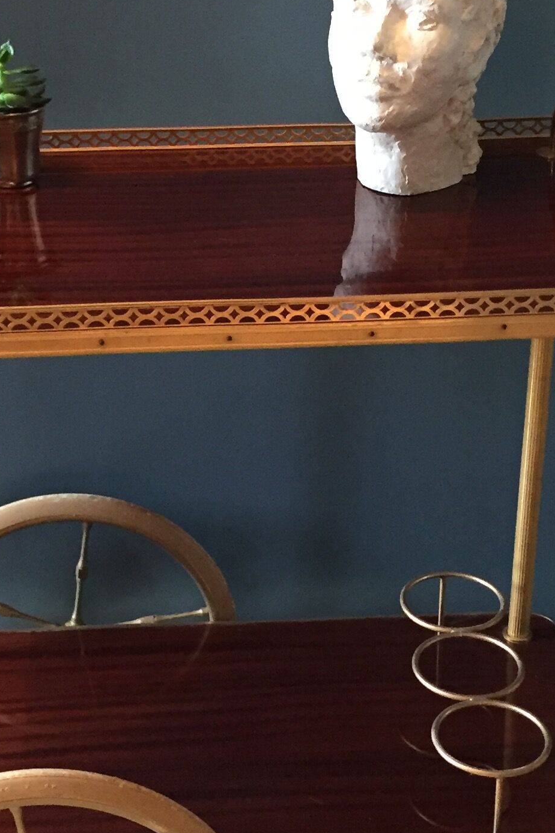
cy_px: 377
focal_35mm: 71
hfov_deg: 19.2
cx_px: 256
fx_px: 1643
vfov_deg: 28.4
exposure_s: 1/17
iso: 250
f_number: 2.2
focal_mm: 4.15
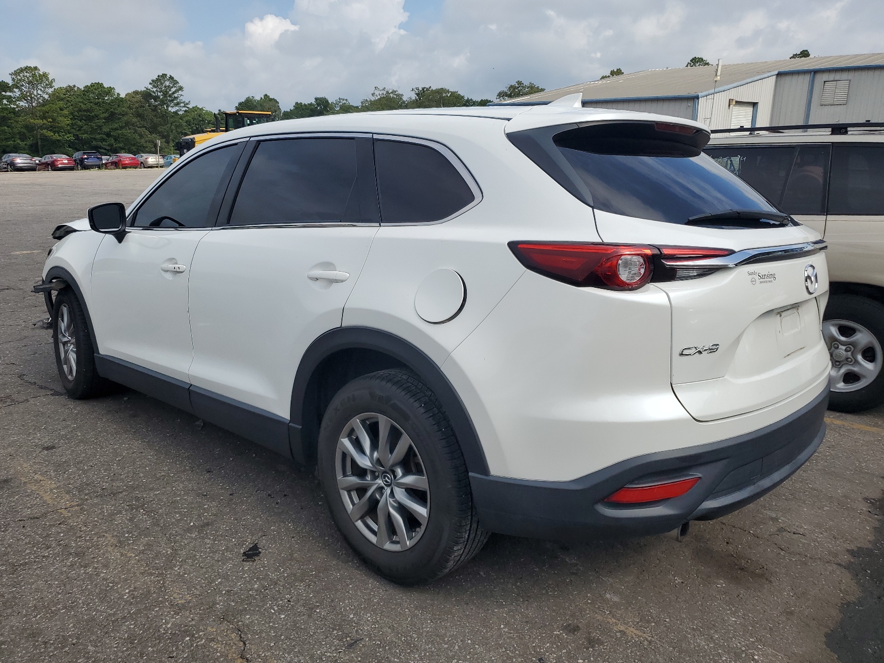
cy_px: 332
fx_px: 664
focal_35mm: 26
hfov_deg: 67.3
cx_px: 442
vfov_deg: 53.1
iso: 50
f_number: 1.5
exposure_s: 1/5000
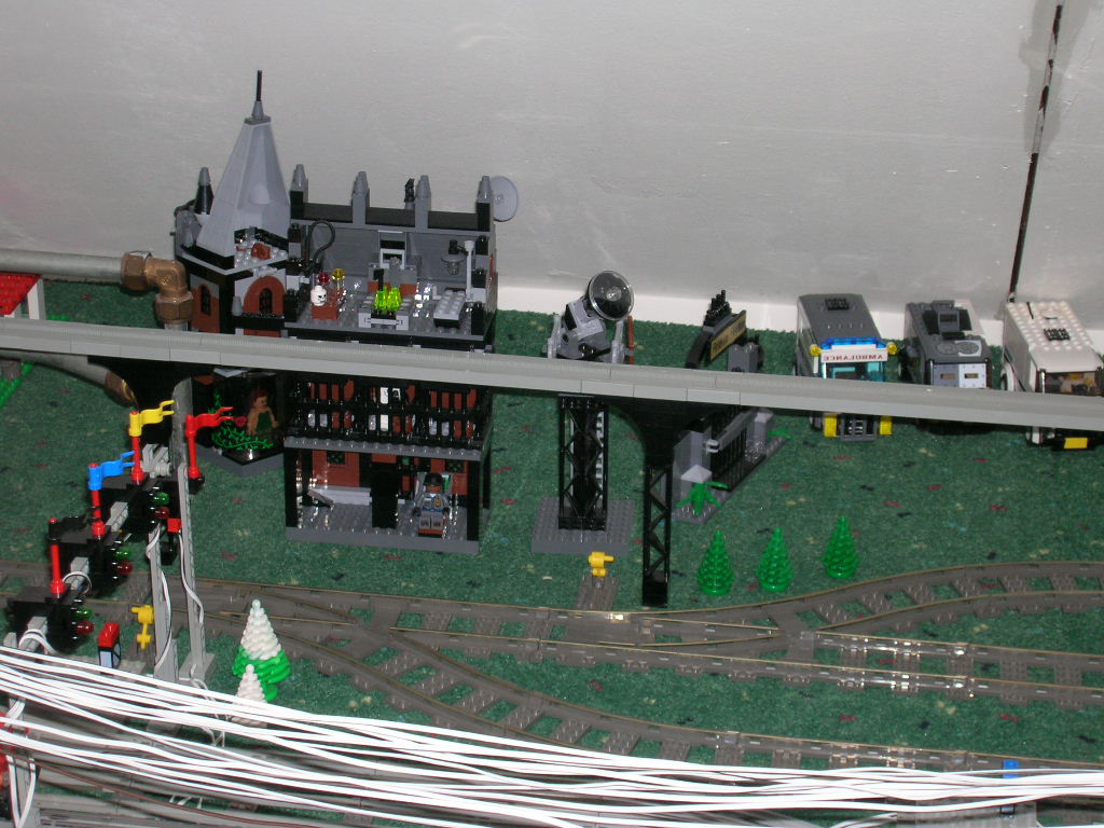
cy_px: 414
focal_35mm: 78
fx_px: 2488
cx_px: 552
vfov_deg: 18.9
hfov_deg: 25.0
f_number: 4.1
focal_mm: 13
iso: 88
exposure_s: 1/60.1
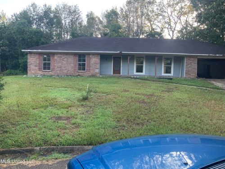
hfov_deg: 61.7
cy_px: 84
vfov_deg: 48.2
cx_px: 112
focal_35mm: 29
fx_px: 188
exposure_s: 1/120
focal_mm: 3
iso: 32
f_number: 1.8
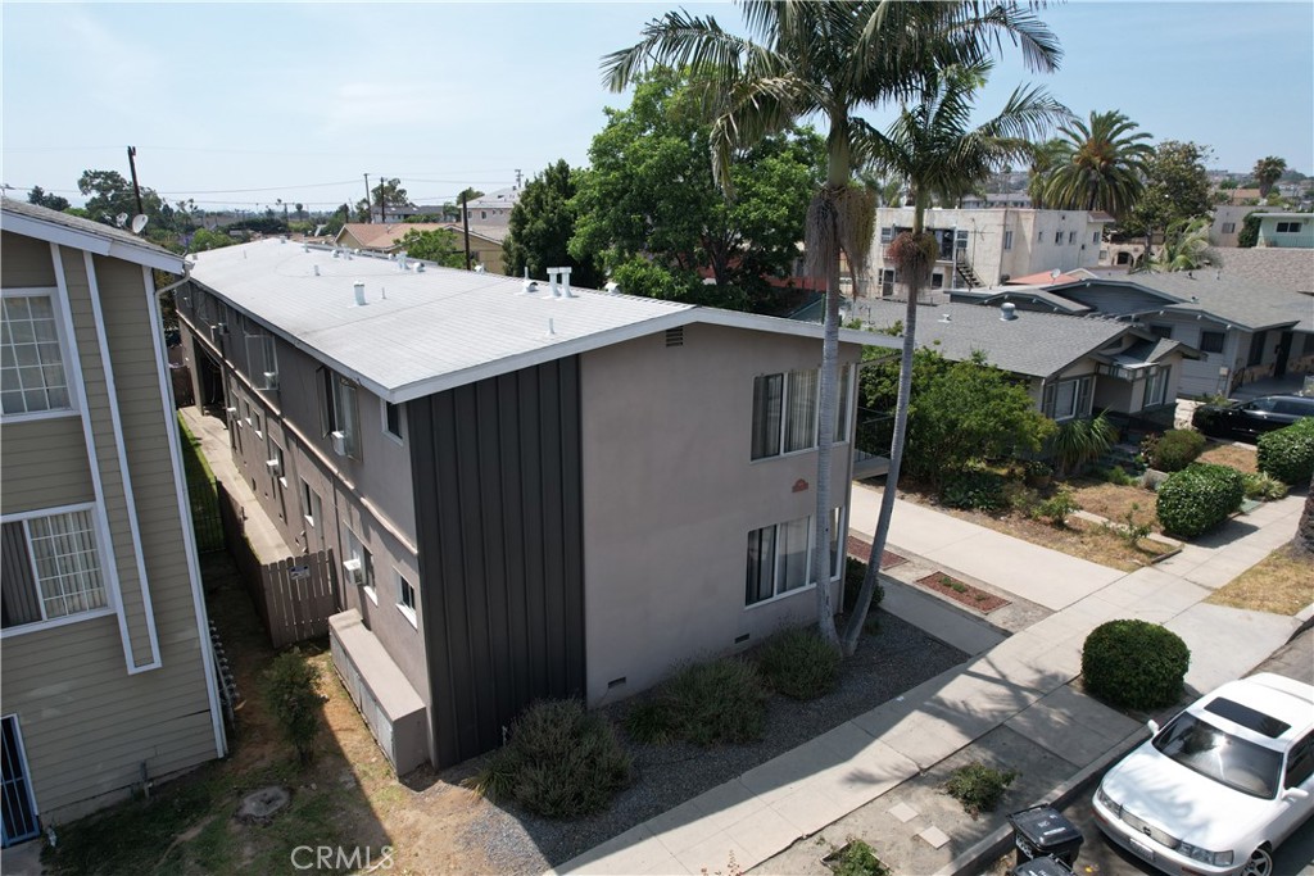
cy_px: 438
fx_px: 803
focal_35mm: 22
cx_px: 657
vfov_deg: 57.2
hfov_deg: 78.6
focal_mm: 8.38
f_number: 2.8
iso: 110
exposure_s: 1/1600
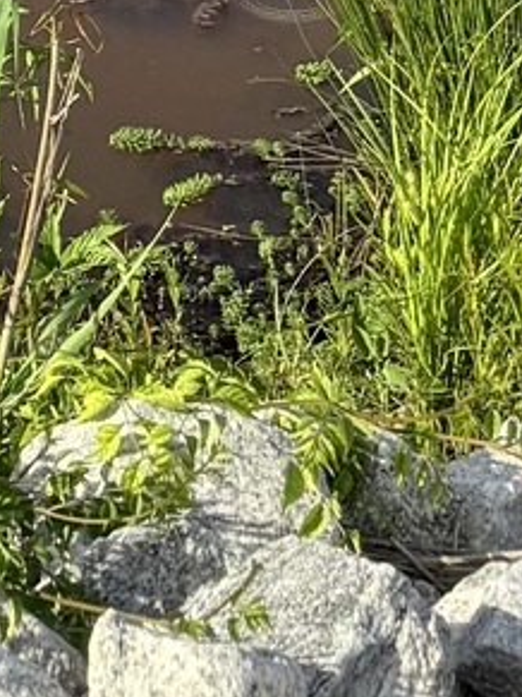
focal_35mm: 190
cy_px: -1672
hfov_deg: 7.7
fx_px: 3823
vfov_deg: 8.2
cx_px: -220
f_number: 1.78
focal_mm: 6.76
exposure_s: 1/3759
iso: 80
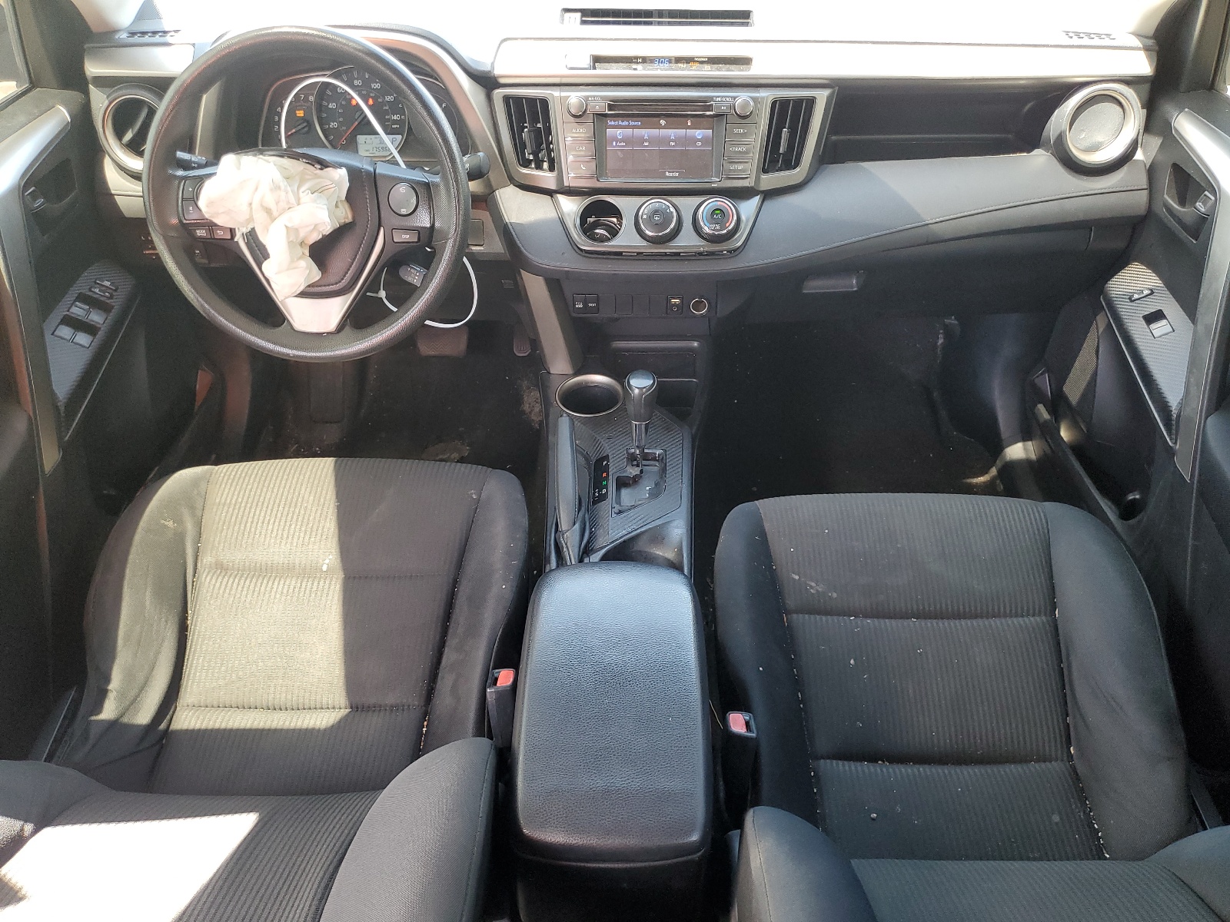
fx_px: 924
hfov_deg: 67.3
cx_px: 615
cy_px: 461
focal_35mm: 26
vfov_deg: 53.1
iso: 91
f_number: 1.5
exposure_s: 1/120
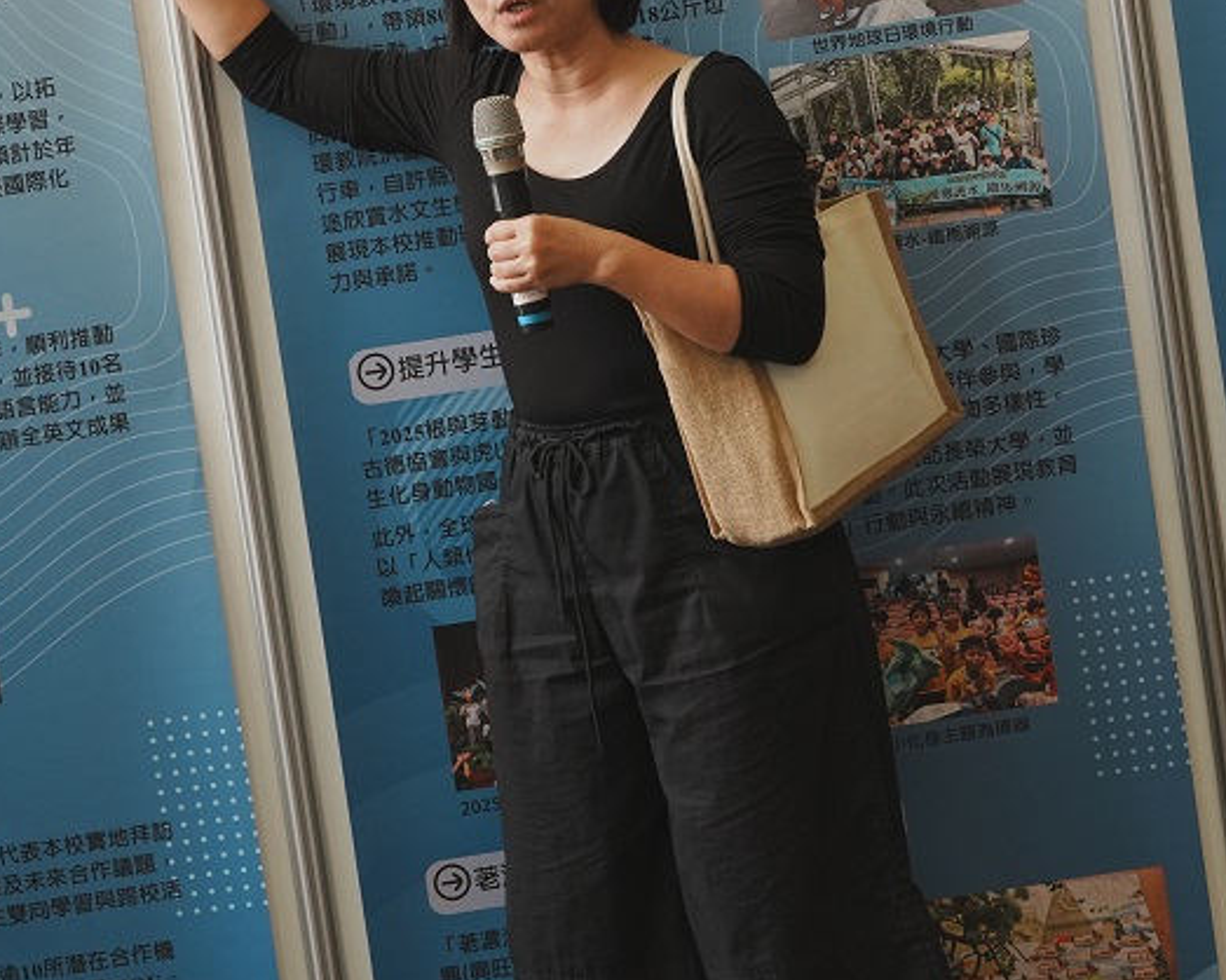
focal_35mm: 131
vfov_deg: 11.7
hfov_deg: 14.7
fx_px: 4752
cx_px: 335
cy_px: 211
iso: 1600
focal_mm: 73
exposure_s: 1/200
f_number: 8
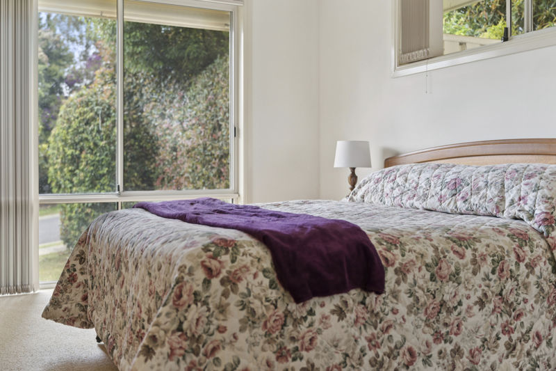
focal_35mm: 36
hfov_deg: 53.1
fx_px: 556
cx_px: 278
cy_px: 186
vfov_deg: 36.9
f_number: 2.8
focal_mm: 36
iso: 400
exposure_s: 1/500
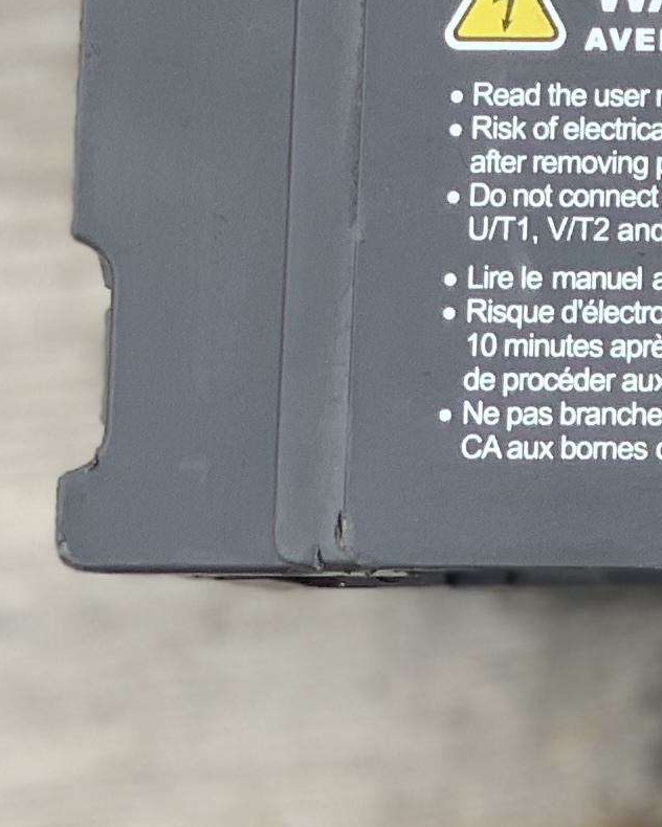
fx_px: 6343
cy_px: -381
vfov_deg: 7.3
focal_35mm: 259
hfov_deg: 5.8
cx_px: 1490
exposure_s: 1/122
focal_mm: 6
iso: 25
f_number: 2.4
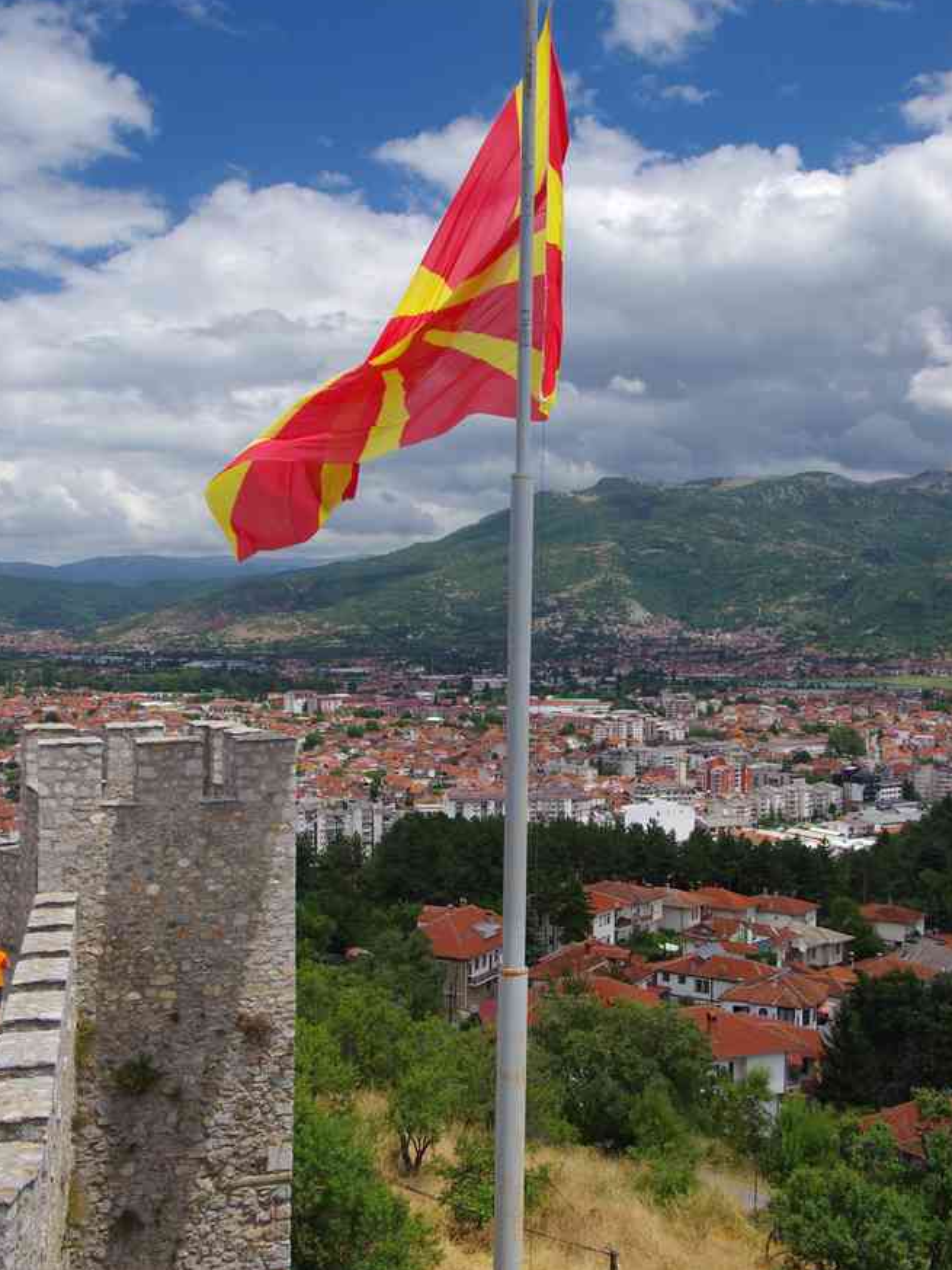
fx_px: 1627
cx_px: 475
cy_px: 618
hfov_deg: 32.6
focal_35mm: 44
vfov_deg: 42.6
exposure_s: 1/125
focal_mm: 26.9
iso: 200
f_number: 11
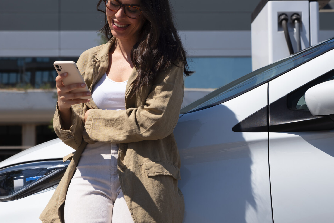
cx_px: 154
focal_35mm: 92
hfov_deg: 22.1
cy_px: 90
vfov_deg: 14.9
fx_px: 854
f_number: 5.6
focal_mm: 65
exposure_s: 1/1000
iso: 160
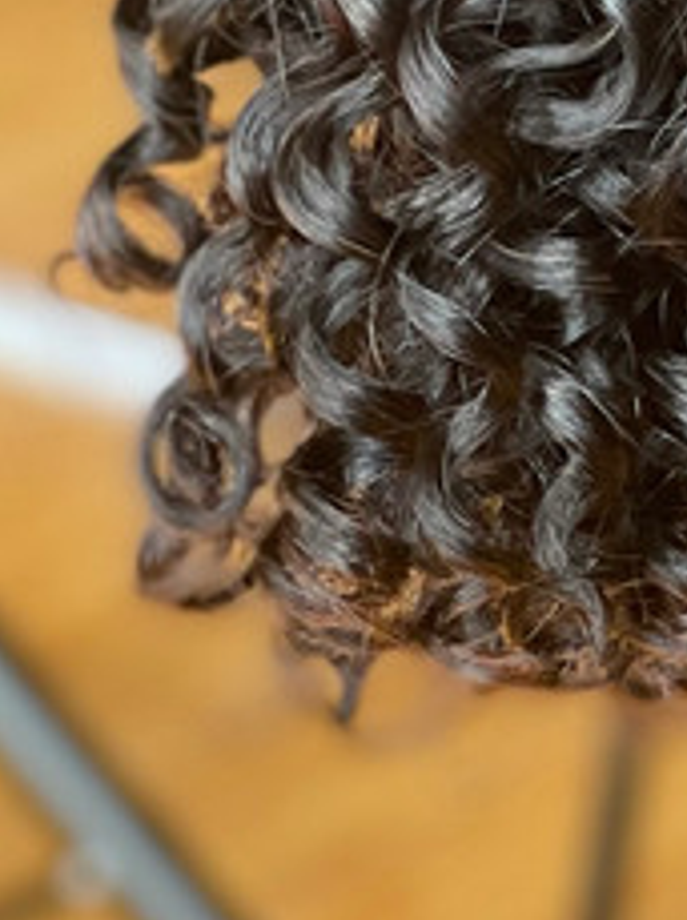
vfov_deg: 6.9
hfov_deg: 5.2
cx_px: 1085
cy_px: -635
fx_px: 7430
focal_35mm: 280
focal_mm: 7.5
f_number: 2.2
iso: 40
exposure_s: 1/121
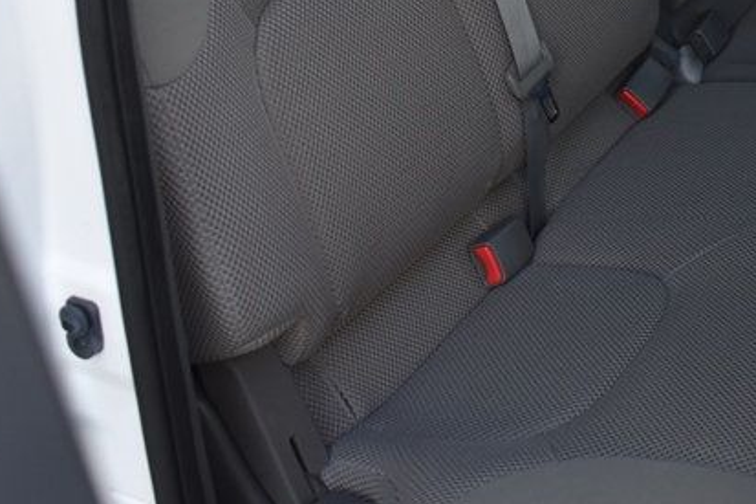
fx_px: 1406
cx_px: 617
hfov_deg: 29.3
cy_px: 1
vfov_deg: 19.7
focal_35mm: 67
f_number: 3.5
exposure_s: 1/250
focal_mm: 18
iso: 450
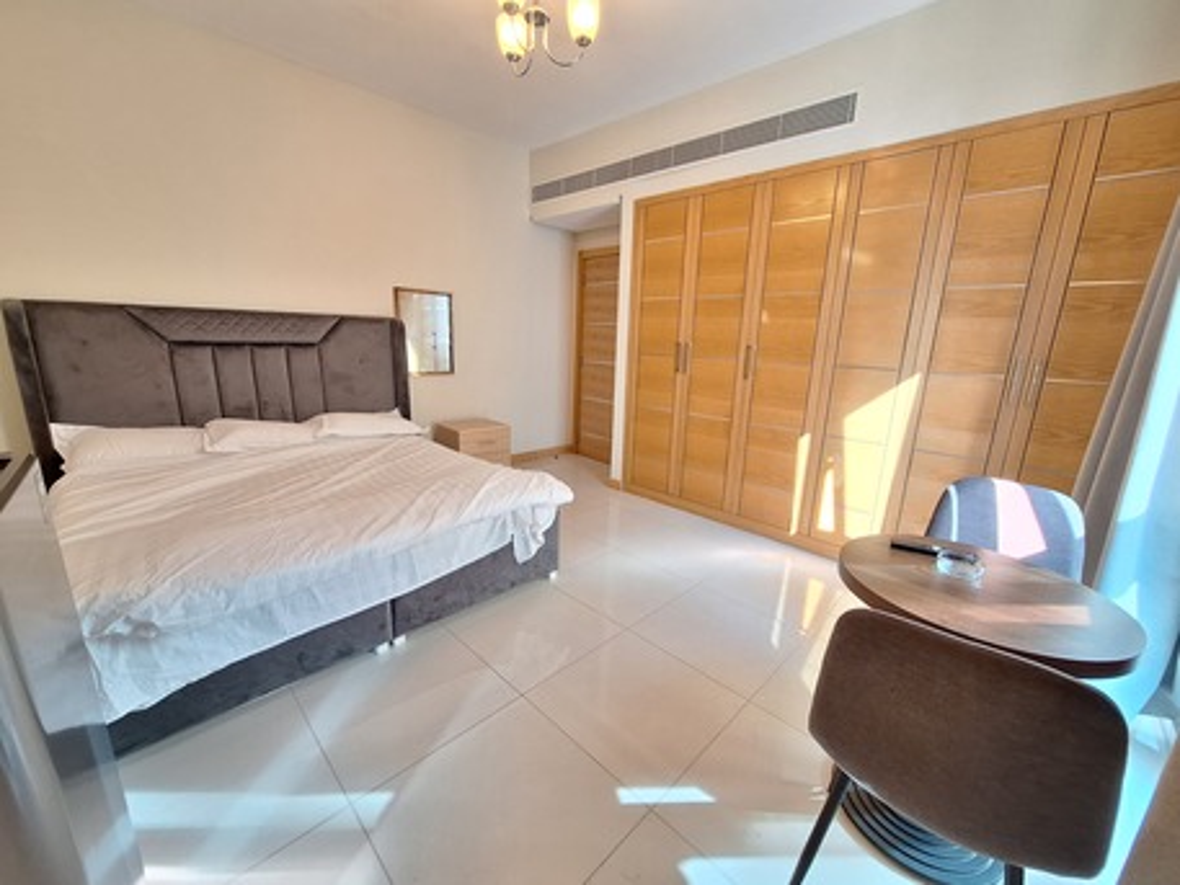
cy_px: 442
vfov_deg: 89.9
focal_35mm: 13
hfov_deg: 106.2
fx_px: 443
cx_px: 590
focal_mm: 1.74
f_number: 2.2
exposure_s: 1/40
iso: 125
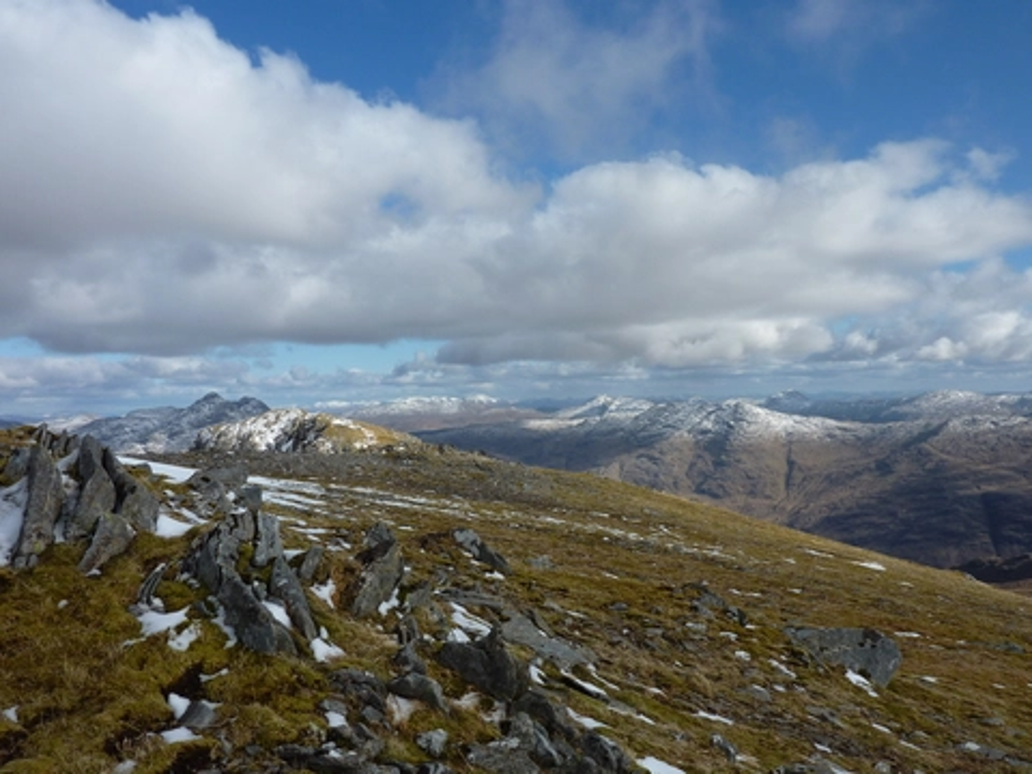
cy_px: 387
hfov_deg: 69.4
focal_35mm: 25
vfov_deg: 54.9
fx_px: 745
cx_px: 516
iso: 80
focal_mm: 4.1
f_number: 5.6
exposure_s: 1/500
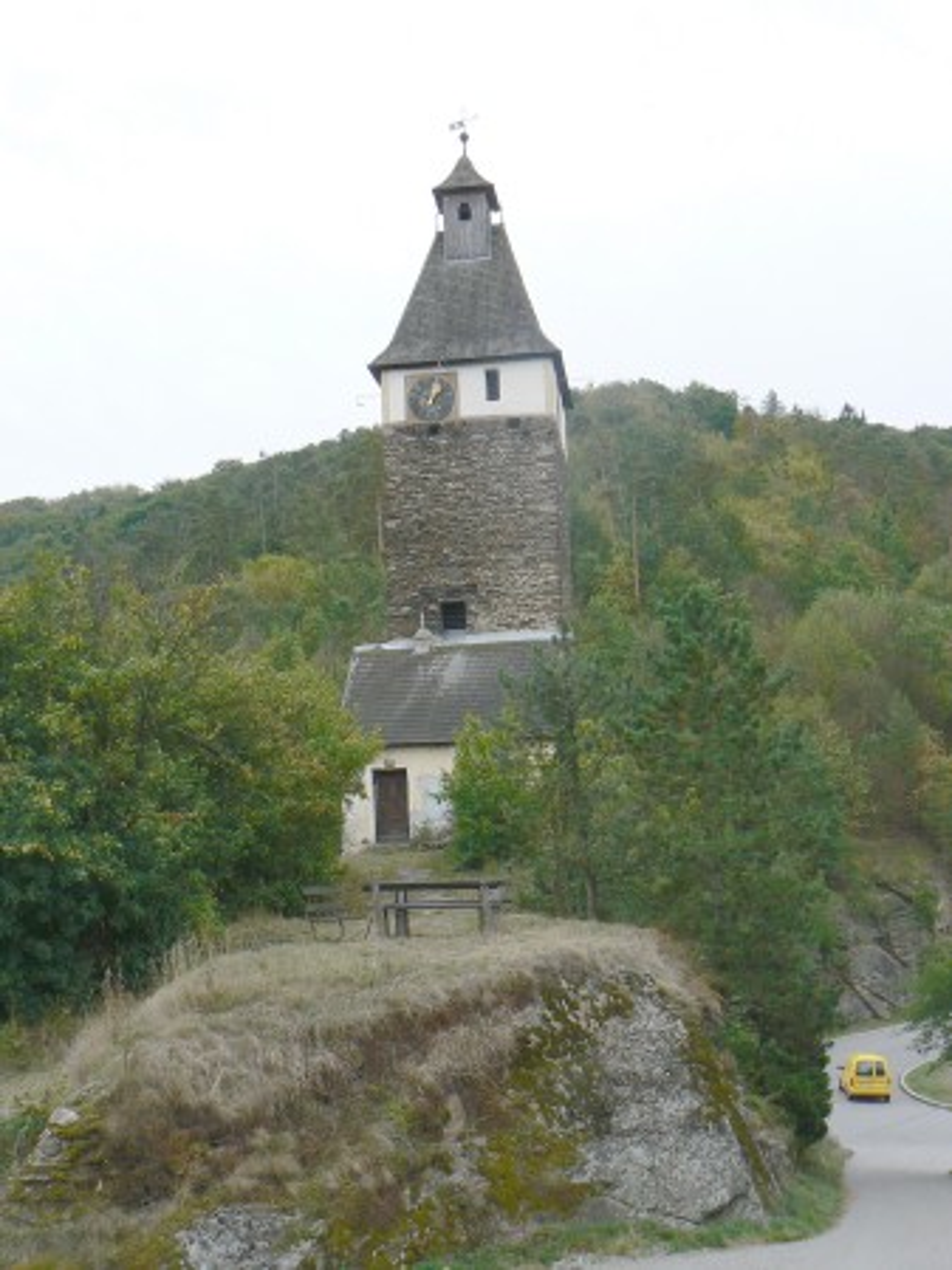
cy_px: 635
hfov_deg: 34.3
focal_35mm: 42
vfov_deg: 44.8
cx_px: 476
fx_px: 1542
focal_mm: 7
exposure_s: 1/320
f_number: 5.6
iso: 100
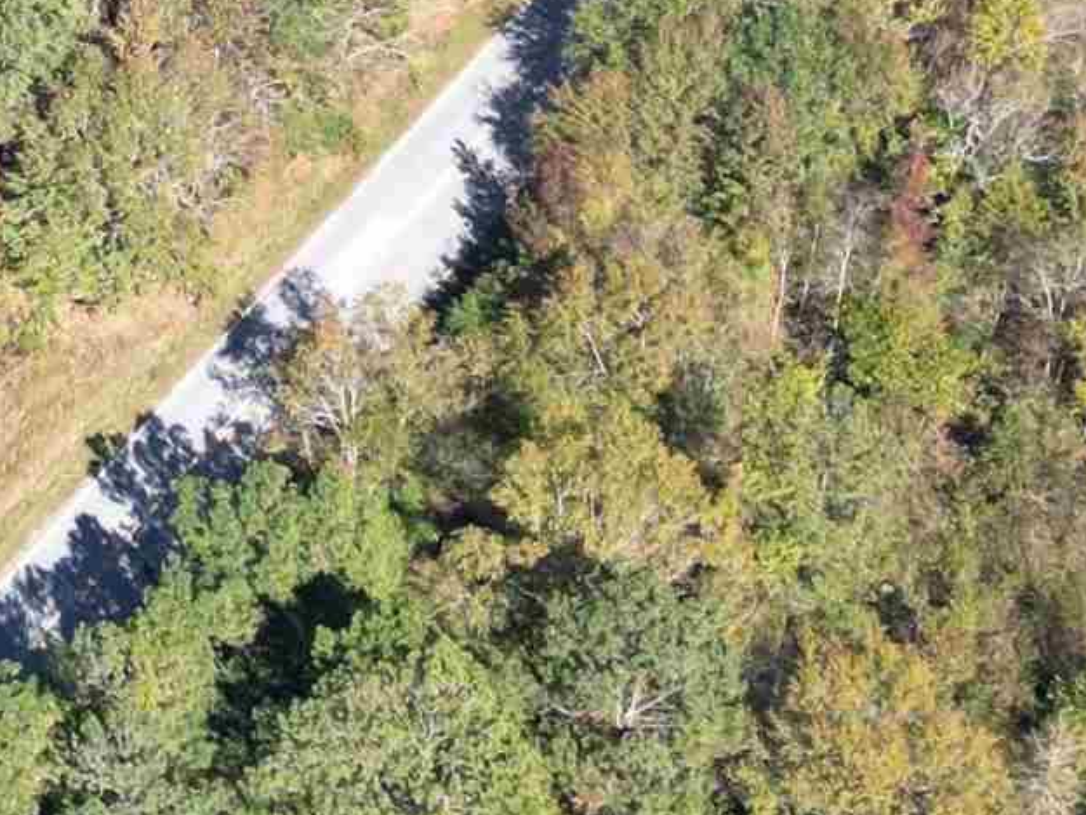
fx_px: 3703
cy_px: -235
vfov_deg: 12.2
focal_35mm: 118
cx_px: -509
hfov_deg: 15.5
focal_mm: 6.72
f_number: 1.7
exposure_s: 1/1000
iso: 100
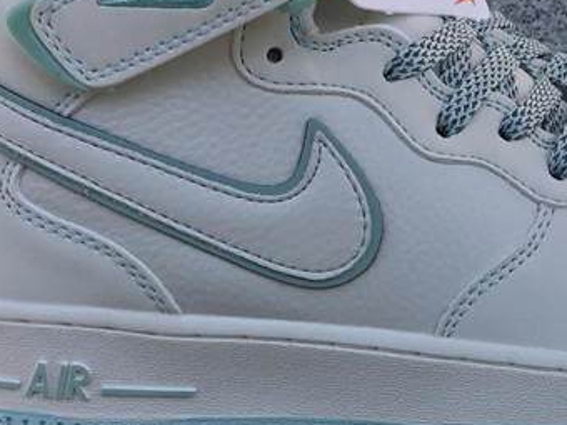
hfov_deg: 23.6
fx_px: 1343
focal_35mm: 82
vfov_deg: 17.9
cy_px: 326
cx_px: 424
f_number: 2.4
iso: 25
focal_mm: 3.3
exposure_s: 1/806
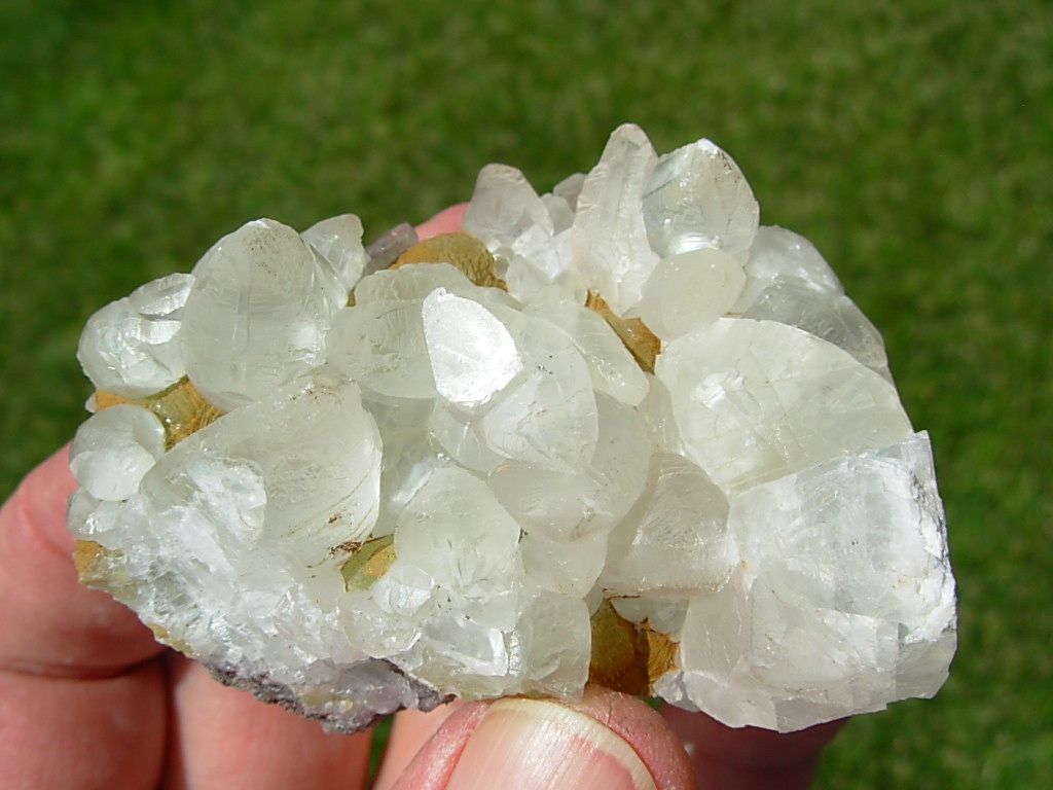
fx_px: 1156
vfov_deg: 37.7
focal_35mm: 38
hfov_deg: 49.0
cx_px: 526
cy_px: 395
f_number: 4.9
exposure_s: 1/861
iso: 50
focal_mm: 6.3
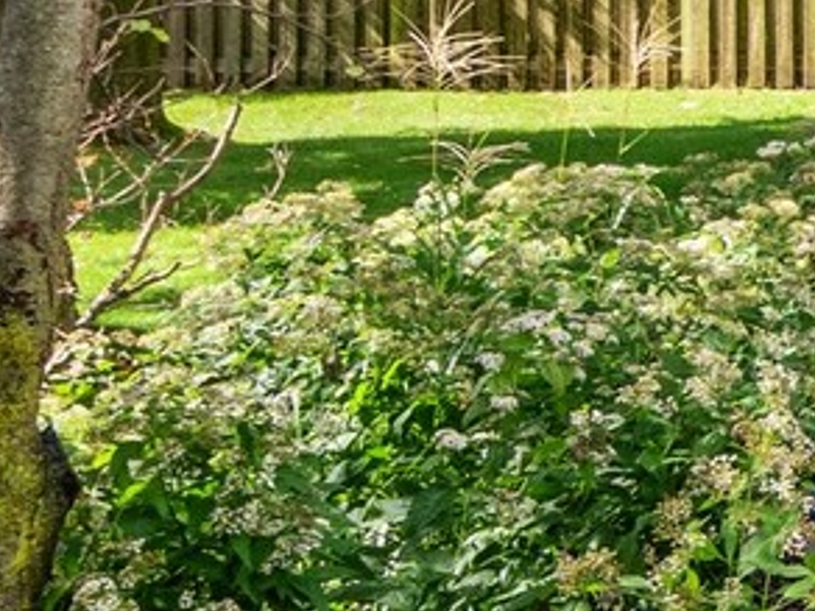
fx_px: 2260
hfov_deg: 12.8
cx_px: 2185
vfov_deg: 15.4
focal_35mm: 96
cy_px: 432
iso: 200
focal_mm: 12
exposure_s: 1/80
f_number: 8
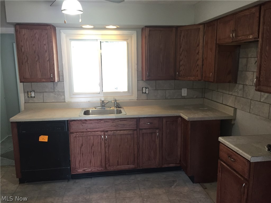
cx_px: 136
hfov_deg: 61.7
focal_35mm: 29
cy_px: 102
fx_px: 227
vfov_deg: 48.2
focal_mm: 4.15
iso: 125
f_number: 2.2
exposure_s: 1/30
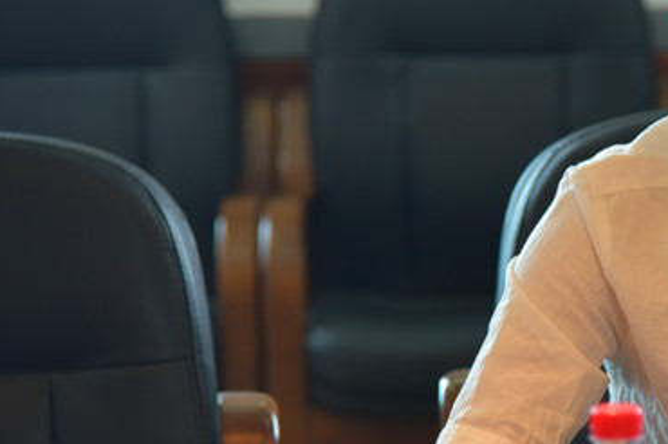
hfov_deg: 8.6
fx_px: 4412
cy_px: 304
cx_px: 630
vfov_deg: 5.8
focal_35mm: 238
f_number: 4
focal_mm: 110
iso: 1250
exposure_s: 1/50
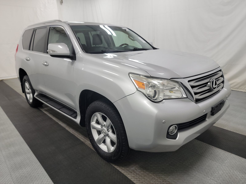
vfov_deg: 56.8
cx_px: 123
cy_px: 92
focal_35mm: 24
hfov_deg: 71.6
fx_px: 171
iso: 192
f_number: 1.8
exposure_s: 1/59
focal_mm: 6.7
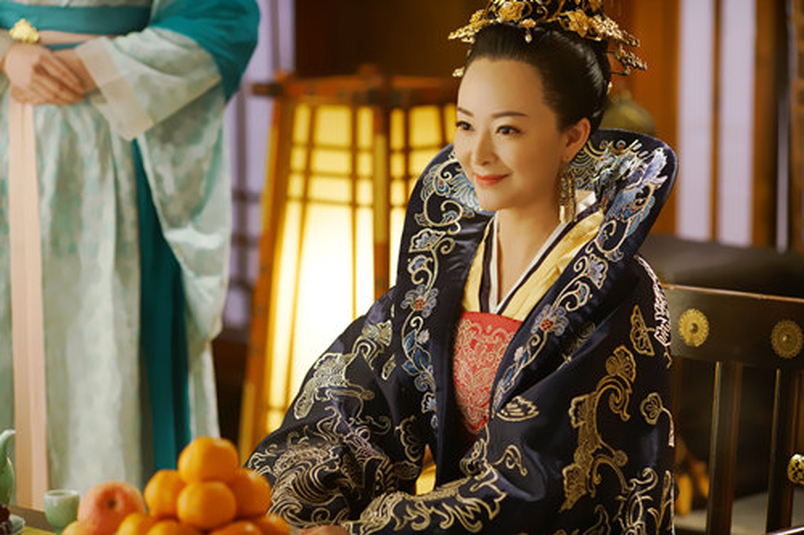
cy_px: 268
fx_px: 3014
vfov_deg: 10.2
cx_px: 402
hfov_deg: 15.2
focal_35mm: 135
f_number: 3.2
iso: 1250
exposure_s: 1/50
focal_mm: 135
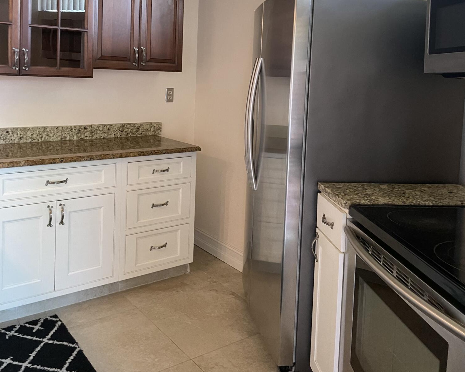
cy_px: 107
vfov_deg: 42.4
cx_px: 232
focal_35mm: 34
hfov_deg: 52.9
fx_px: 468
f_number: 1.6
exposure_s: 1/60
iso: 250
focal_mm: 4.2
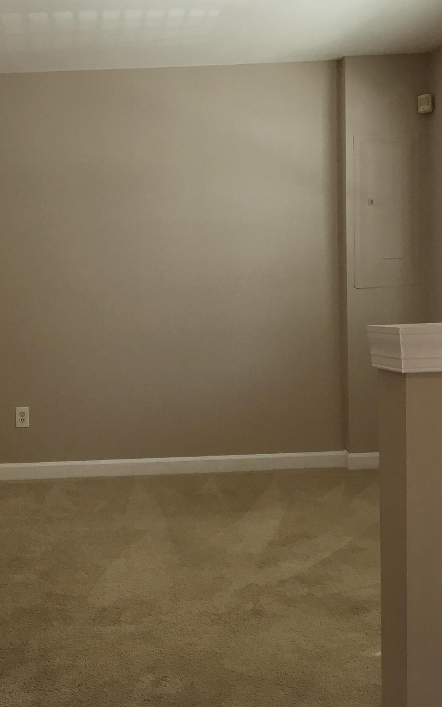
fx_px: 809
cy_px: 353
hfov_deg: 29.9
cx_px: 98
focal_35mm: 42
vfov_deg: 47.2
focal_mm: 4.15
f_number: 2.2
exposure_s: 1/30
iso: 32
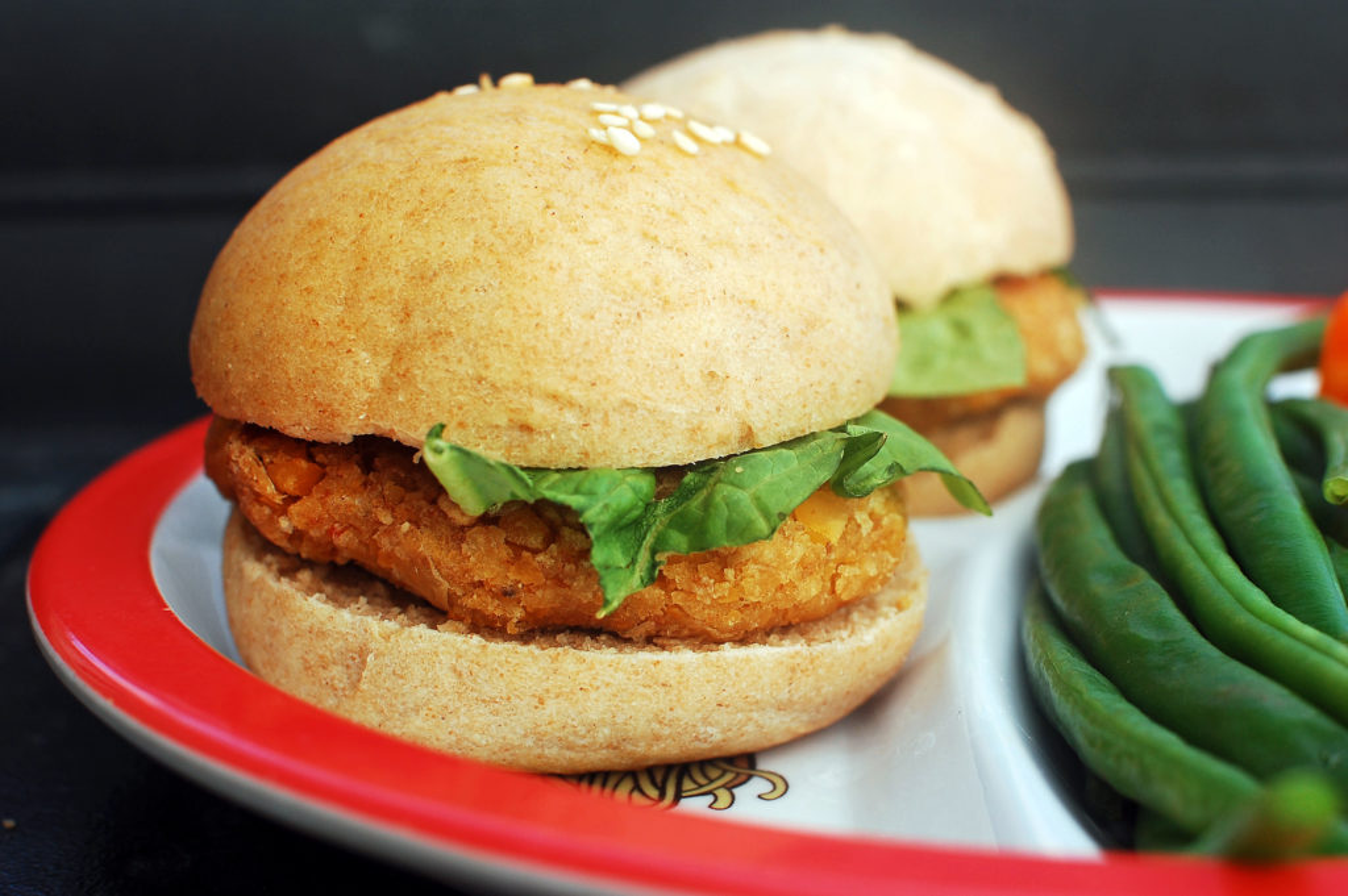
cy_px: 448
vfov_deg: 25.7
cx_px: 674
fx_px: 1964
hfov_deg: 37.9
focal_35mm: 52
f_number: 6.3
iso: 200
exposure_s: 1/160
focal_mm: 35
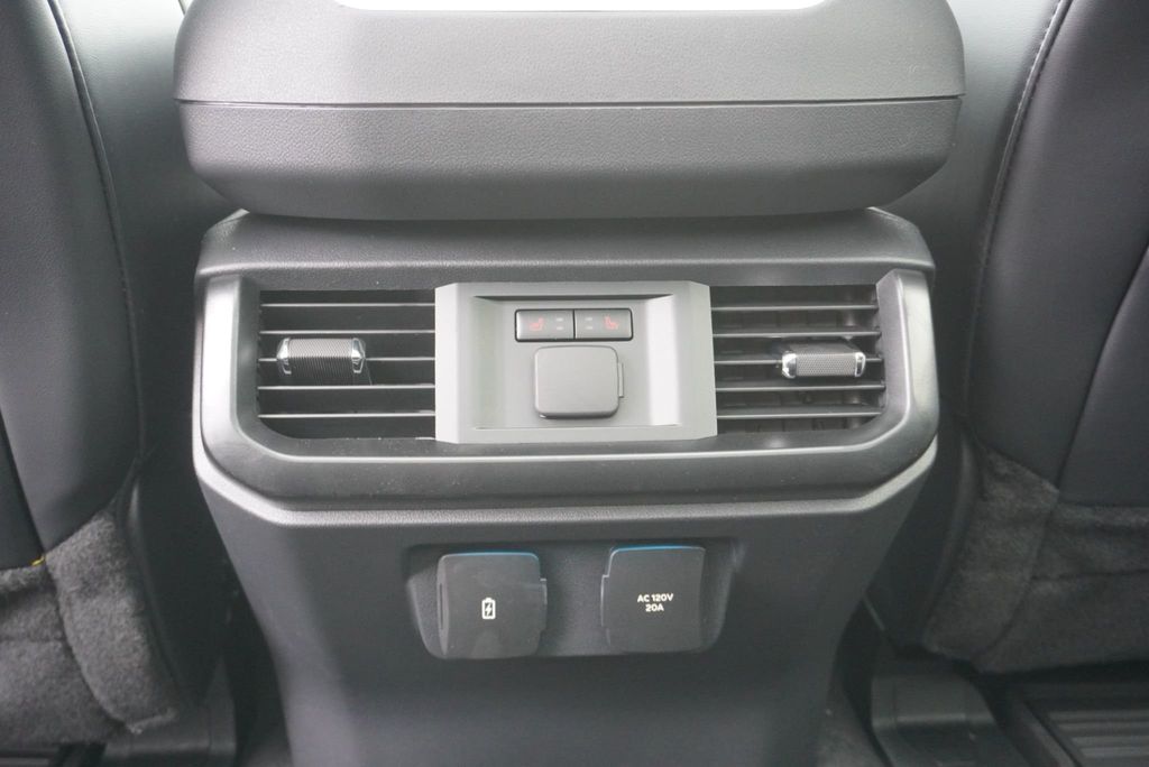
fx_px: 1102
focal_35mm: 34
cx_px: 574
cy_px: 384
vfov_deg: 38.4
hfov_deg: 55.1
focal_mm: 23
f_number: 4
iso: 3200
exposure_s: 1/160
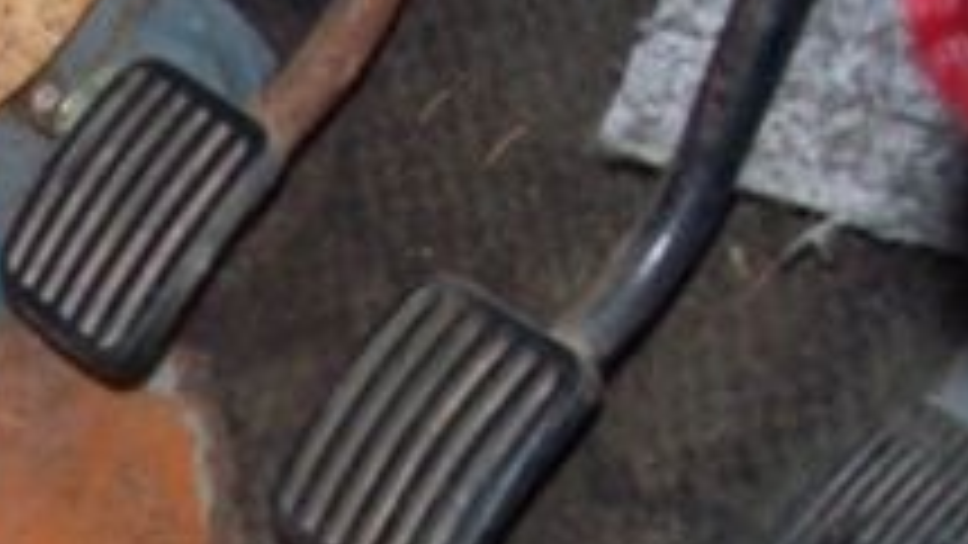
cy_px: 715
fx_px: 3003
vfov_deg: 10.1
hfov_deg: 17.0
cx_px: -356
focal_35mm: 117
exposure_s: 1/64
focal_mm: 6
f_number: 2.7
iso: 200
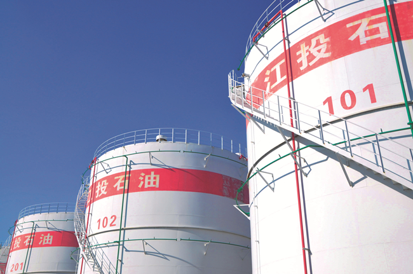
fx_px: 412
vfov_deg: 36.7
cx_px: 206
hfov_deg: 53.2
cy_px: 137
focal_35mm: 36
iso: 200
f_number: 9
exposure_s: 1/400
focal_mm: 24
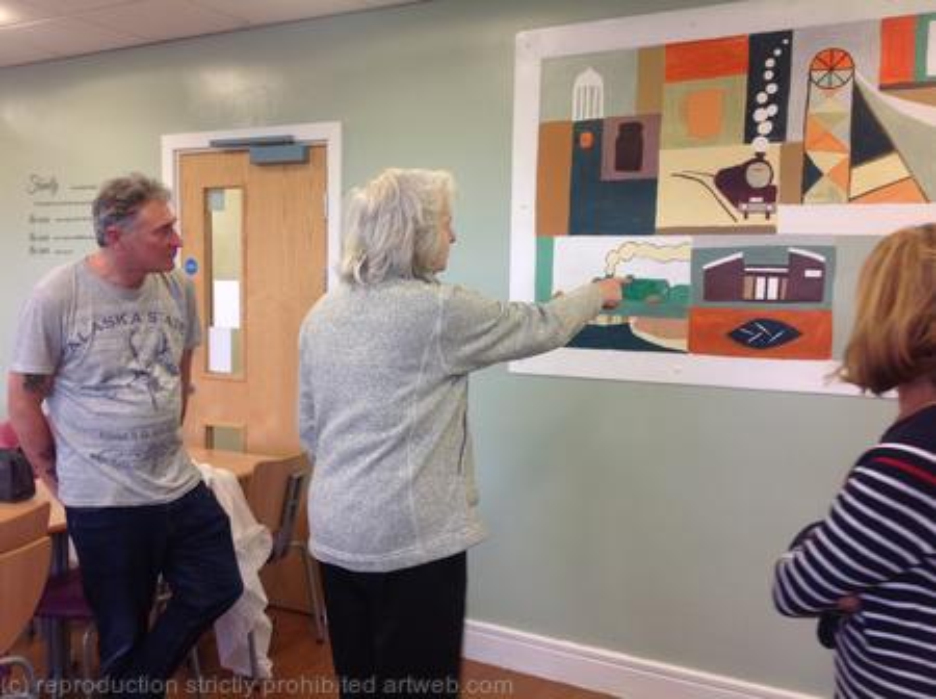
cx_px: 468
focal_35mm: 35
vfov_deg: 40.6
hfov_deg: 52.7
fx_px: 945
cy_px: 350
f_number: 2.4
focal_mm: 4.28
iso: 50
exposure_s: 1/30
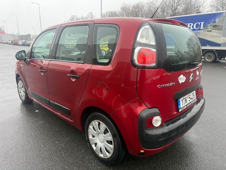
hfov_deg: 71.6
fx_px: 157
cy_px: 85
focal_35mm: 24
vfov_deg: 56.8
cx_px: 113
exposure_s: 1/342
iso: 100
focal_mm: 6.76
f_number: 1.78
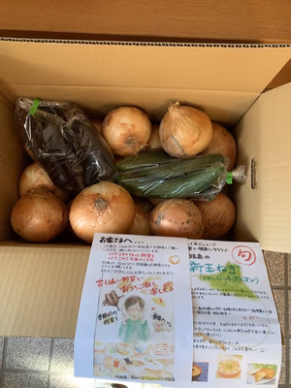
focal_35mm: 26
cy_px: 194
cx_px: 146
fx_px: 291
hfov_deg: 53.1
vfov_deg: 67.3
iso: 100
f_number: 1.8
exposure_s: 1/60
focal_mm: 4.25
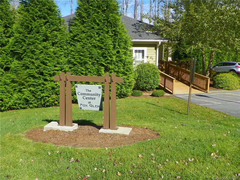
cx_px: 120
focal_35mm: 35
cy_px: 90
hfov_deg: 52.6
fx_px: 243
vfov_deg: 40.7
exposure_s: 1/250
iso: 64
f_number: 5.6
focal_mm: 6.2
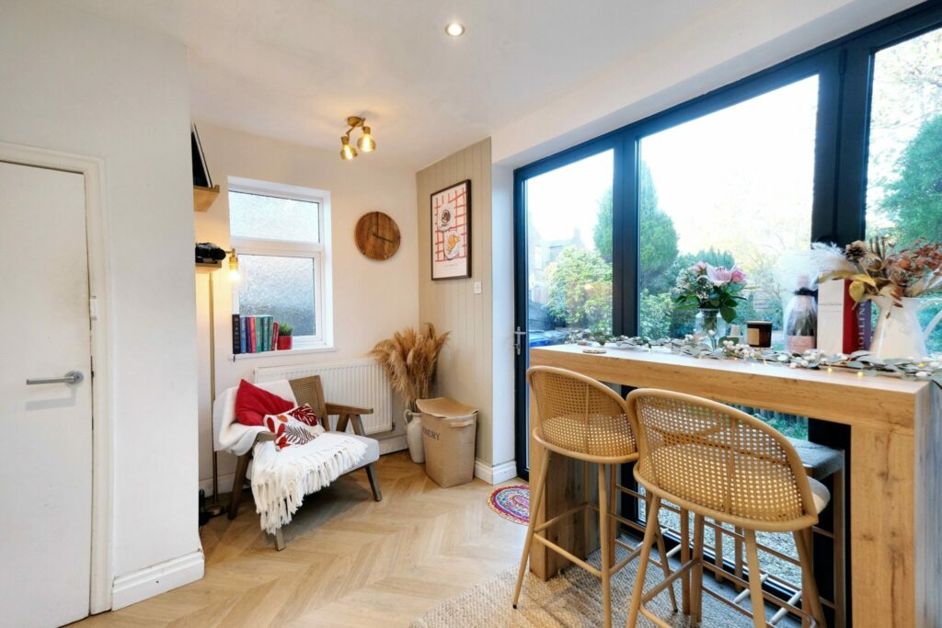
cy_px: 314
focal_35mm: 15
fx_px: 393
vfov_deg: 77.3
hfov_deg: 100.4
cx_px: 471
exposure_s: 1/60
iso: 640
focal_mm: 10
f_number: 4
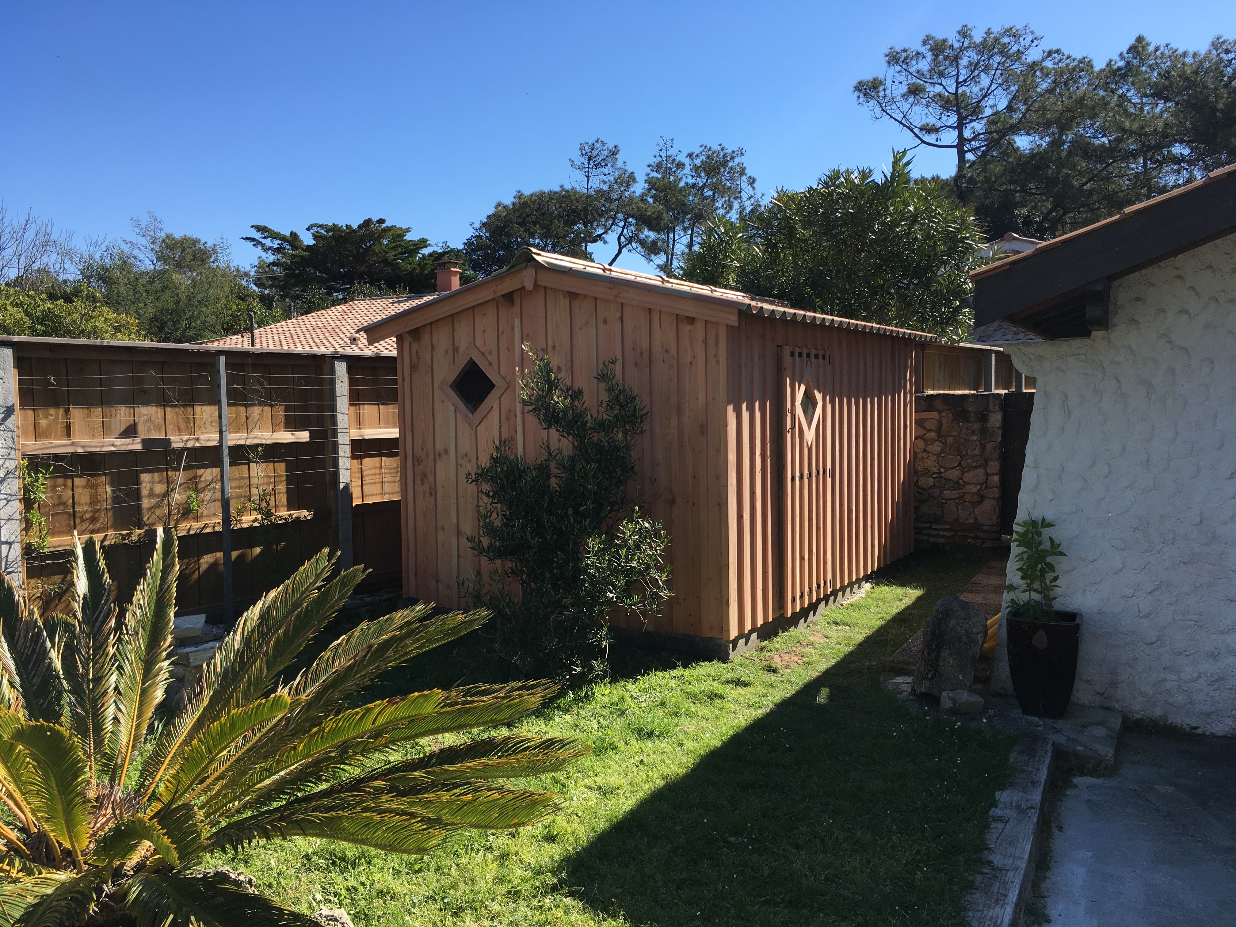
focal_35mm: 29
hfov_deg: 61.7
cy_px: 464
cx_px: 618
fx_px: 1035
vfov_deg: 48.2
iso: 25
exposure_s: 1/1099
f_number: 2.2
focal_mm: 4.15
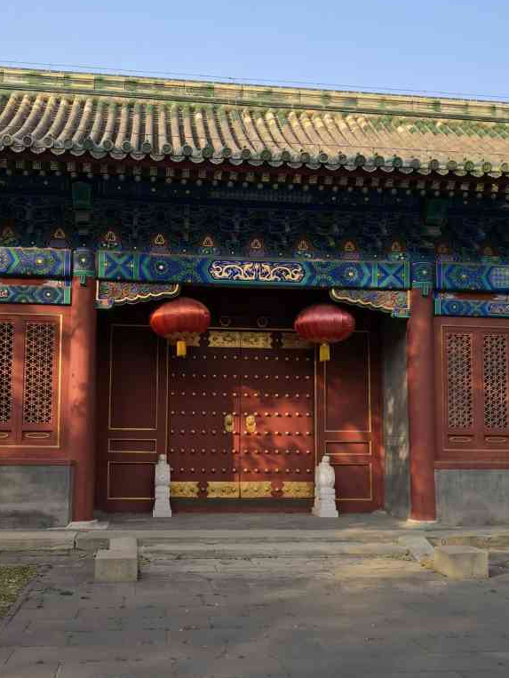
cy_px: 377
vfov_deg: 55.2
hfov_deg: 42.9
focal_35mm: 33
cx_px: 219
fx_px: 646
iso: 50
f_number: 1.6
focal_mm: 3.95
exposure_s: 1/1000
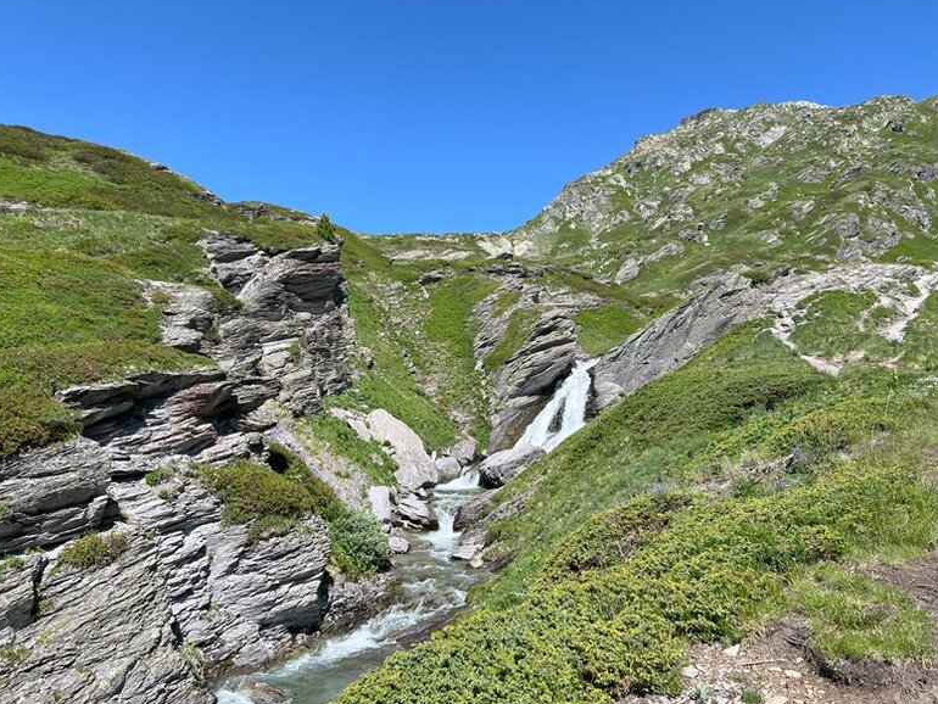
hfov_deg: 65.3
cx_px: 454
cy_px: 352
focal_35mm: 27
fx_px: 732
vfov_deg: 51.4
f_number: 1.5
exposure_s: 1/2994
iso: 50
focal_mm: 5.7
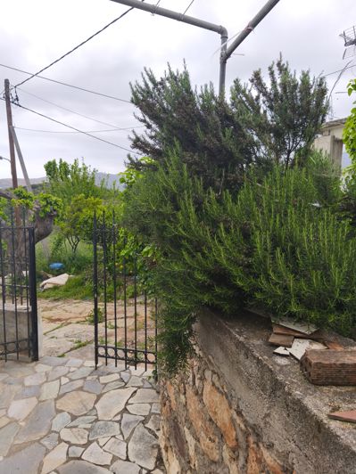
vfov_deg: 73.9
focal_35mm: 23
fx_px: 315
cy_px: 237
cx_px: 178
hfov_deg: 58.9
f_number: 1.7
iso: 80
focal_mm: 5.35
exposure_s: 1/329
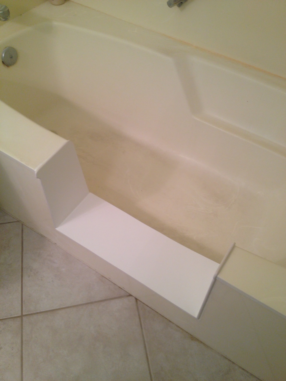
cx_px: 143
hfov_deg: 40.7
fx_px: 386
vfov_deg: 52.6
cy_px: 190
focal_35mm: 35
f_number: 2.4
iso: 50
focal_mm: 4.28
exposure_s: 1/30
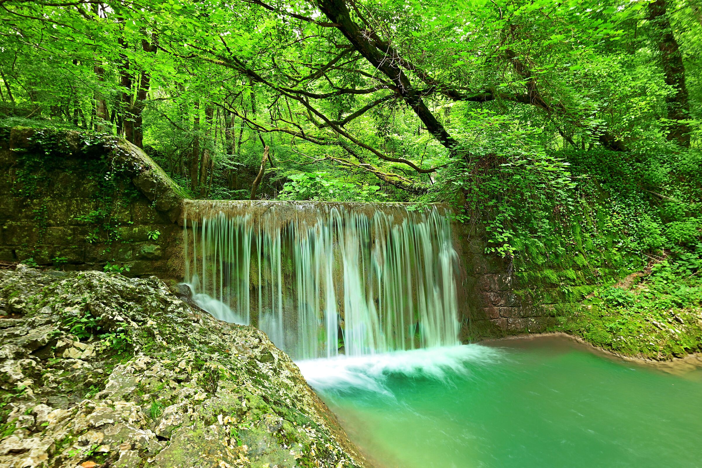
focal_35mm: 17
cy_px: 234
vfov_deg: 70.5
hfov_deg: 93.3
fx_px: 332
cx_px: 351
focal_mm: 17
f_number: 9
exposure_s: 1/2
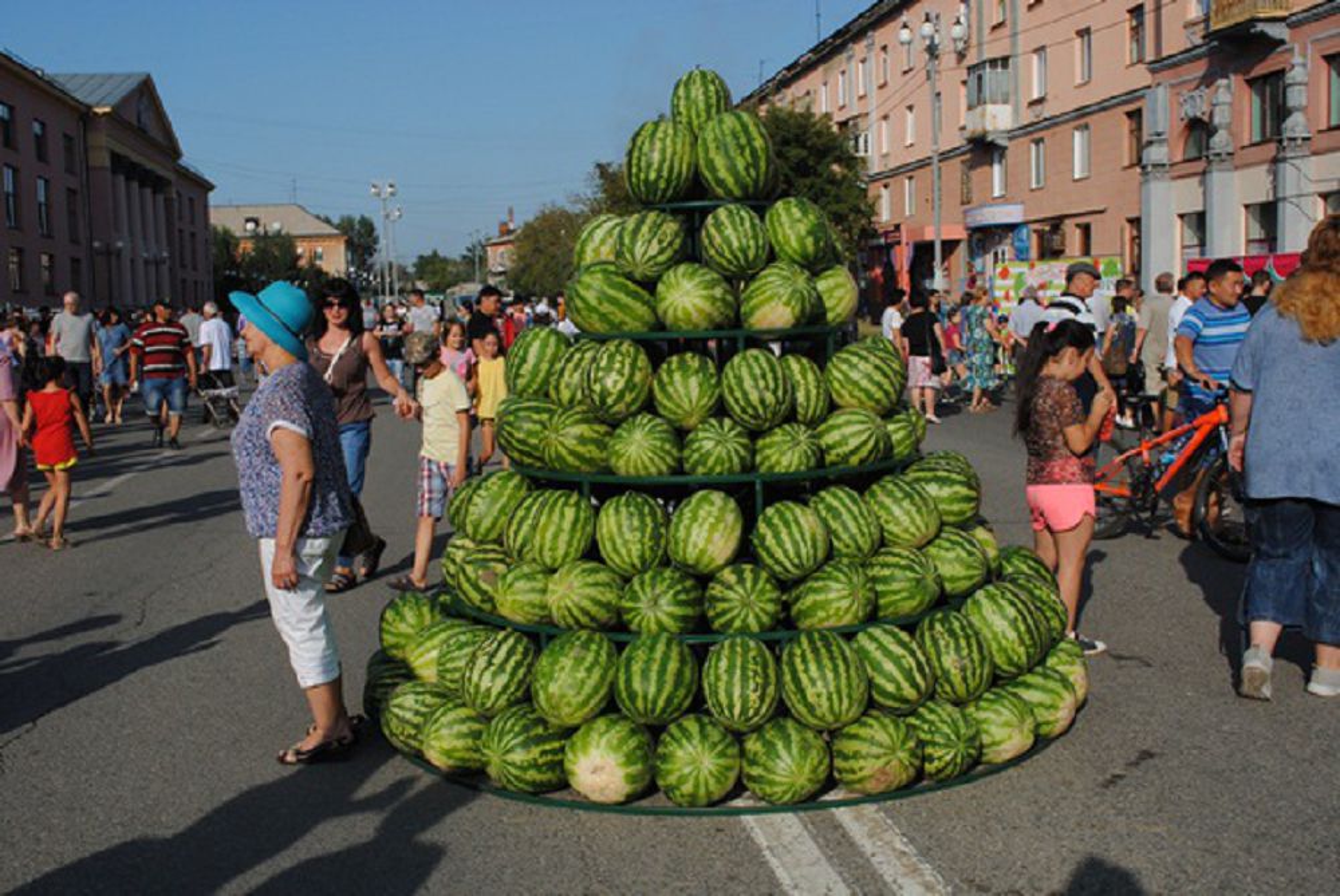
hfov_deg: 53.1
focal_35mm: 36
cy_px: 448
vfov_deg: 37.0
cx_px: 670
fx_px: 1341
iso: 100
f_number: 11
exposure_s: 1/160
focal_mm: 24
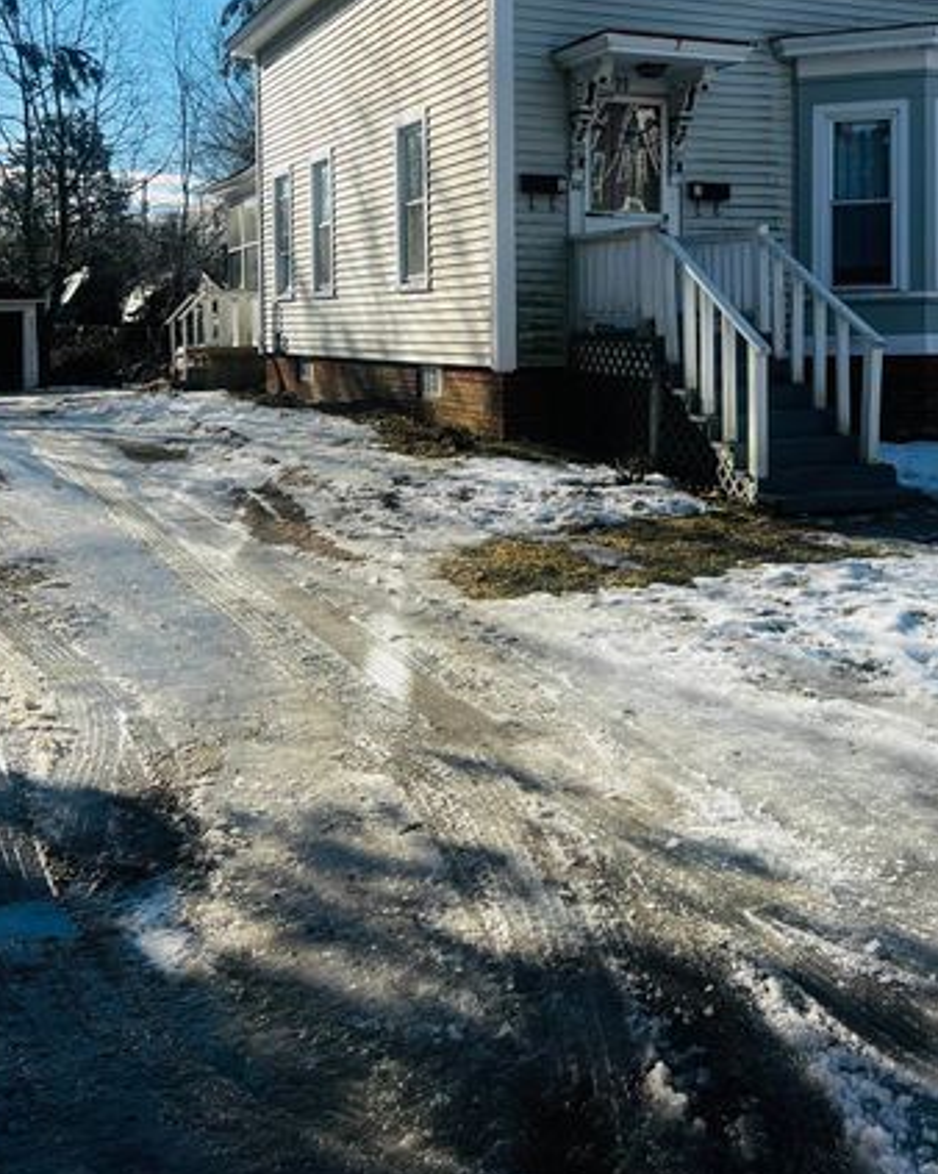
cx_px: 569
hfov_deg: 37.2
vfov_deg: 44.7
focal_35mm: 40
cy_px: 340
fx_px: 1389
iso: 50
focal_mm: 5.7
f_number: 1.5
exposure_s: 1/3257
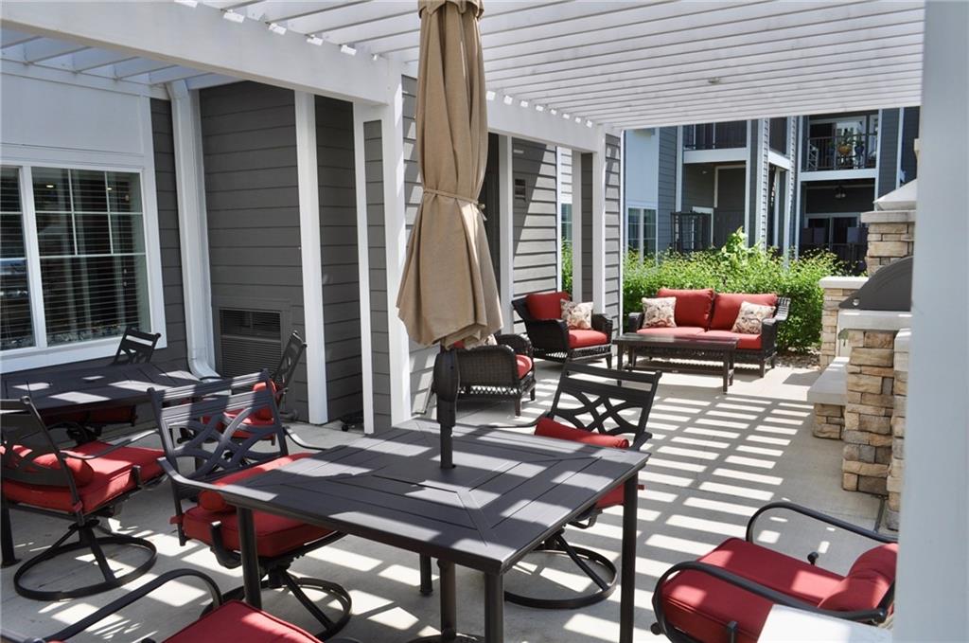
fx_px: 725
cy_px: 322
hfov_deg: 67.5
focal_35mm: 27
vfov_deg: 47.8
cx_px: 484
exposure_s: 1/320
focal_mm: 18
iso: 200
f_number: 8
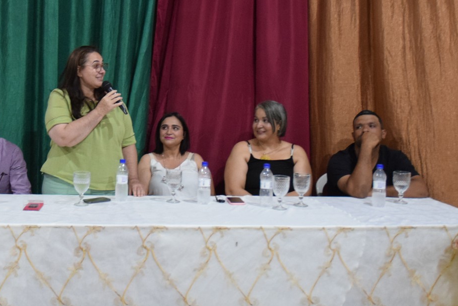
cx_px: 87
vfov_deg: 22.9
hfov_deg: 32.9
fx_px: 751
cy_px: 88
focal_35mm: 59
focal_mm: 22
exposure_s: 1/60
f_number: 3.5
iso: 2200
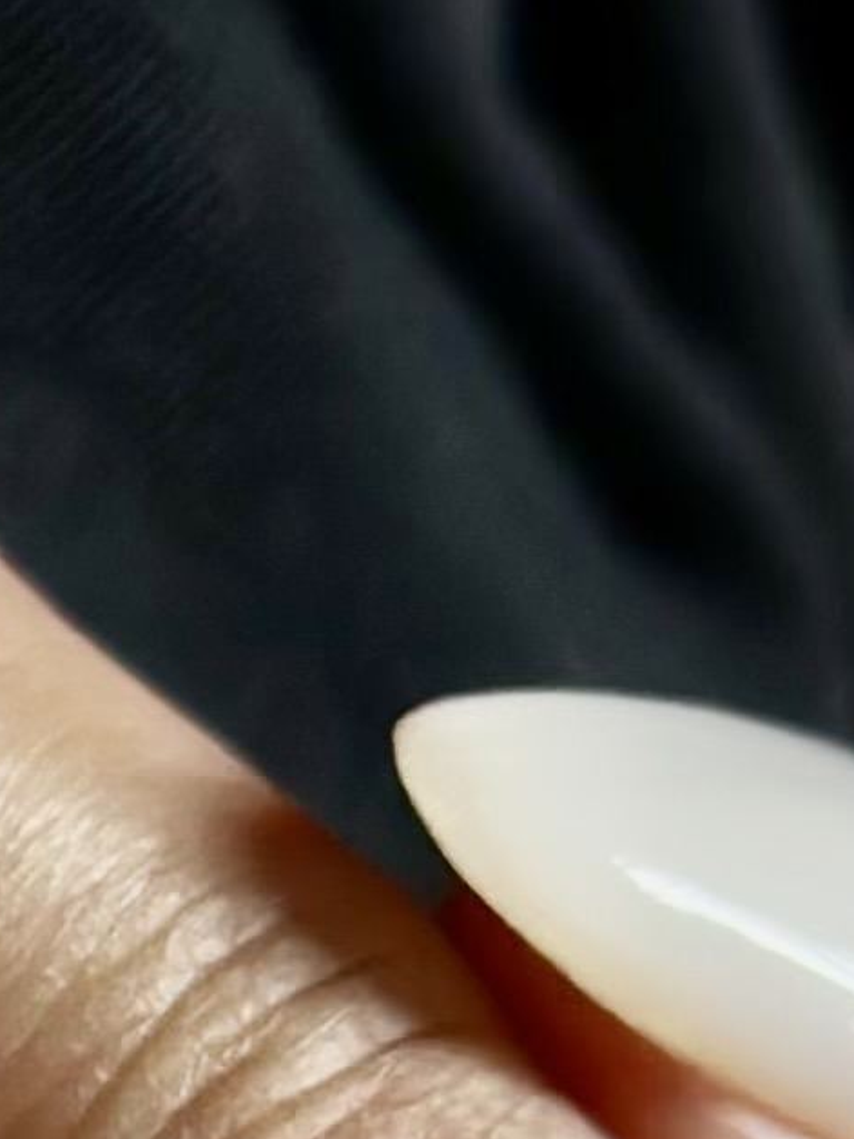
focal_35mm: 308
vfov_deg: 6.4
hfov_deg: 4.7
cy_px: 1647
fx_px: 10131
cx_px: -1344
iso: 80
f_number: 1.78
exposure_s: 1/446
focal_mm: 6.86
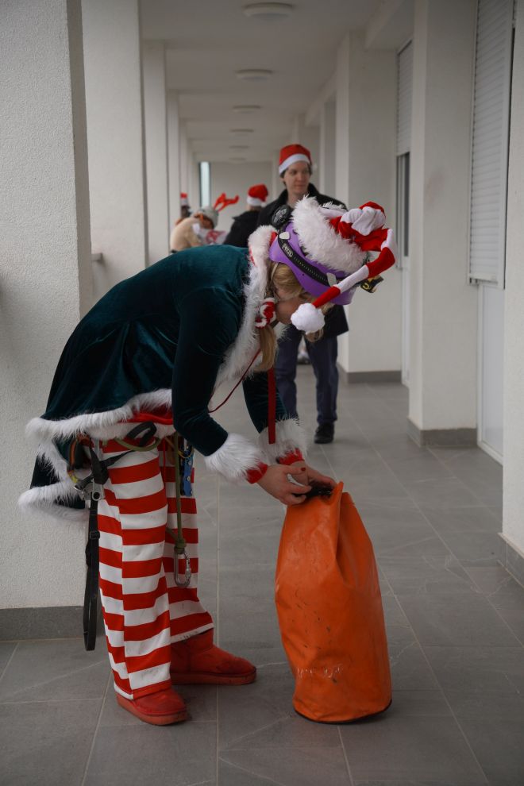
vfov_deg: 32.2
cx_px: 262
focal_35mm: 62
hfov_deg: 21.8
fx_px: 1362
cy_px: 393
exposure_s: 1/200
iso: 400
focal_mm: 41.6
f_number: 3.5
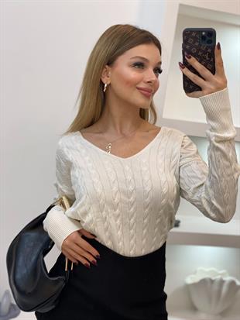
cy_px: 160
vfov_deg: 36.8
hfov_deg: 28.0
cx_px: 120
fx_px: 480
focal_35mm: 52
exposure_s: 1/100
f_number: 2
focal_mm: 6
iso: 80
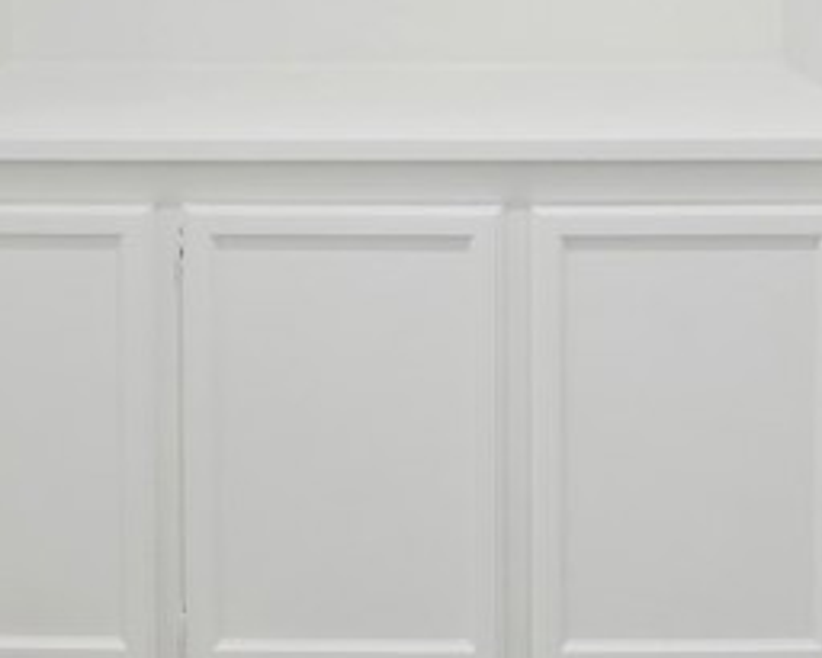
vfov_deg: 29.2
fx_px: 1095
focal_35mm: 45
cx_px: 501
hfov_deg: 40.9
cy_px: -114
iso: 800
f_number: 5.6
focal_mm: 12
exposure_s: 1/50
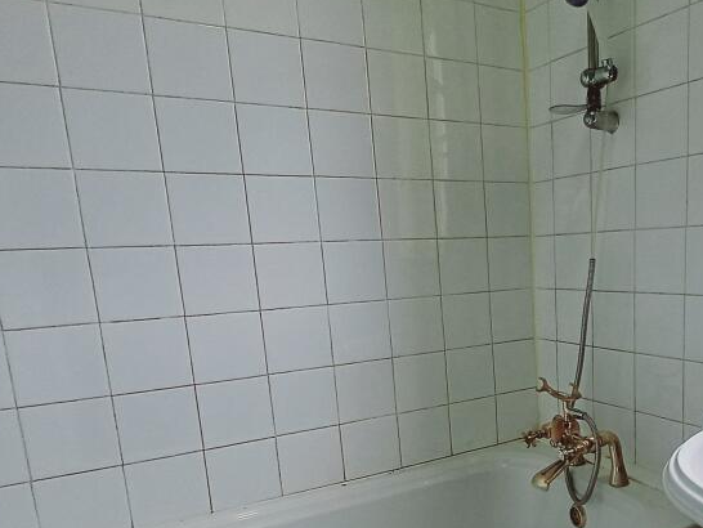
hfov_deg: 56.7
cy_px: 355
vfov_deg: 46.0
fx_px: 610
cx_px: 536
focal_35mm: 30
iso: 80
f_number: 2.2
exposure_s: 1/100
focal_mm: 1.64
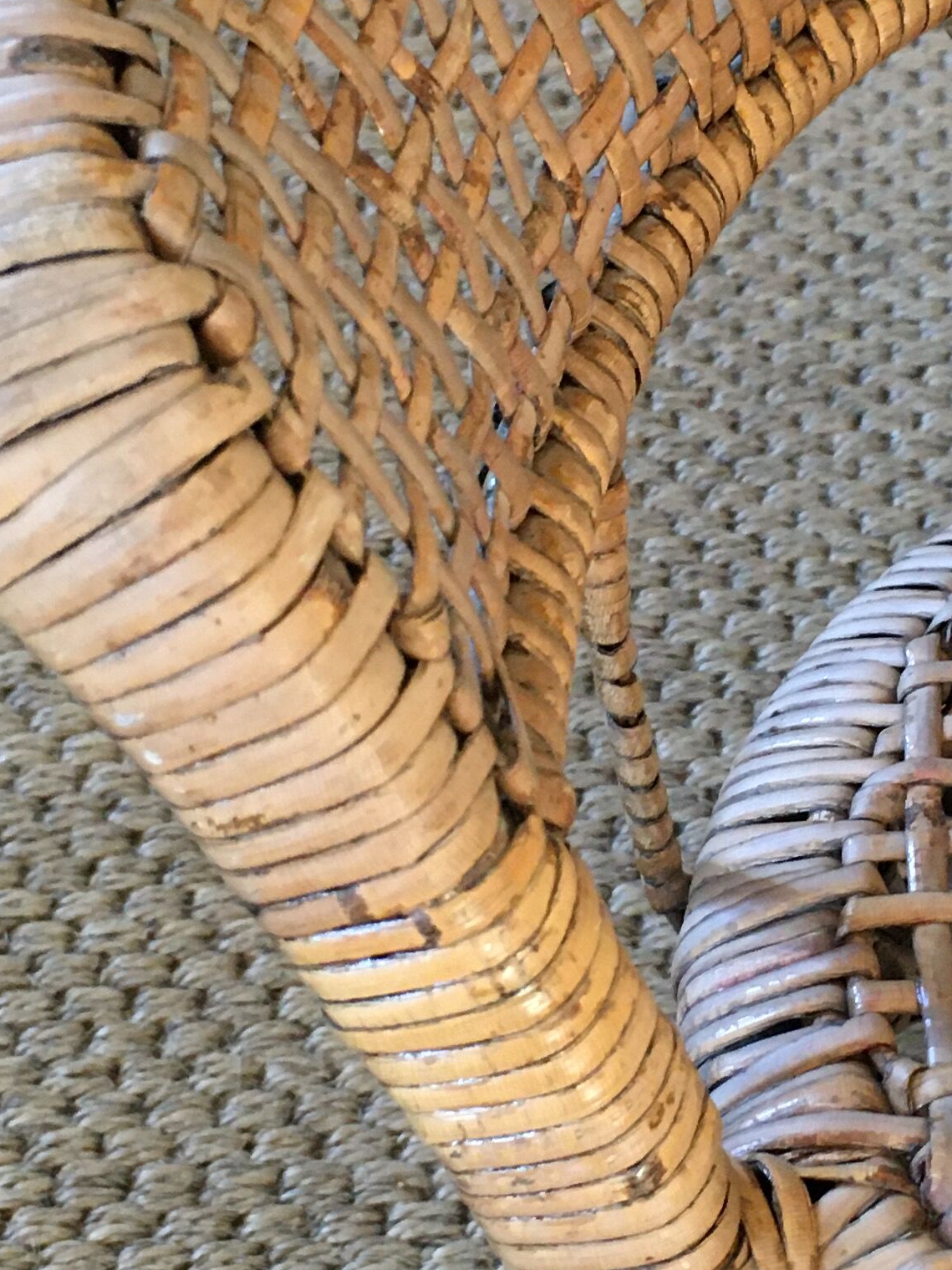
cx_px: 698
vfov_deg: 25.3
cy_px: 581
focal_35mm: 77
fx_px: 2824
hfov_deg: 19.0
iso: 200
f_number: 2.2
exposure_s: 1/33
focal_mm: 4.15
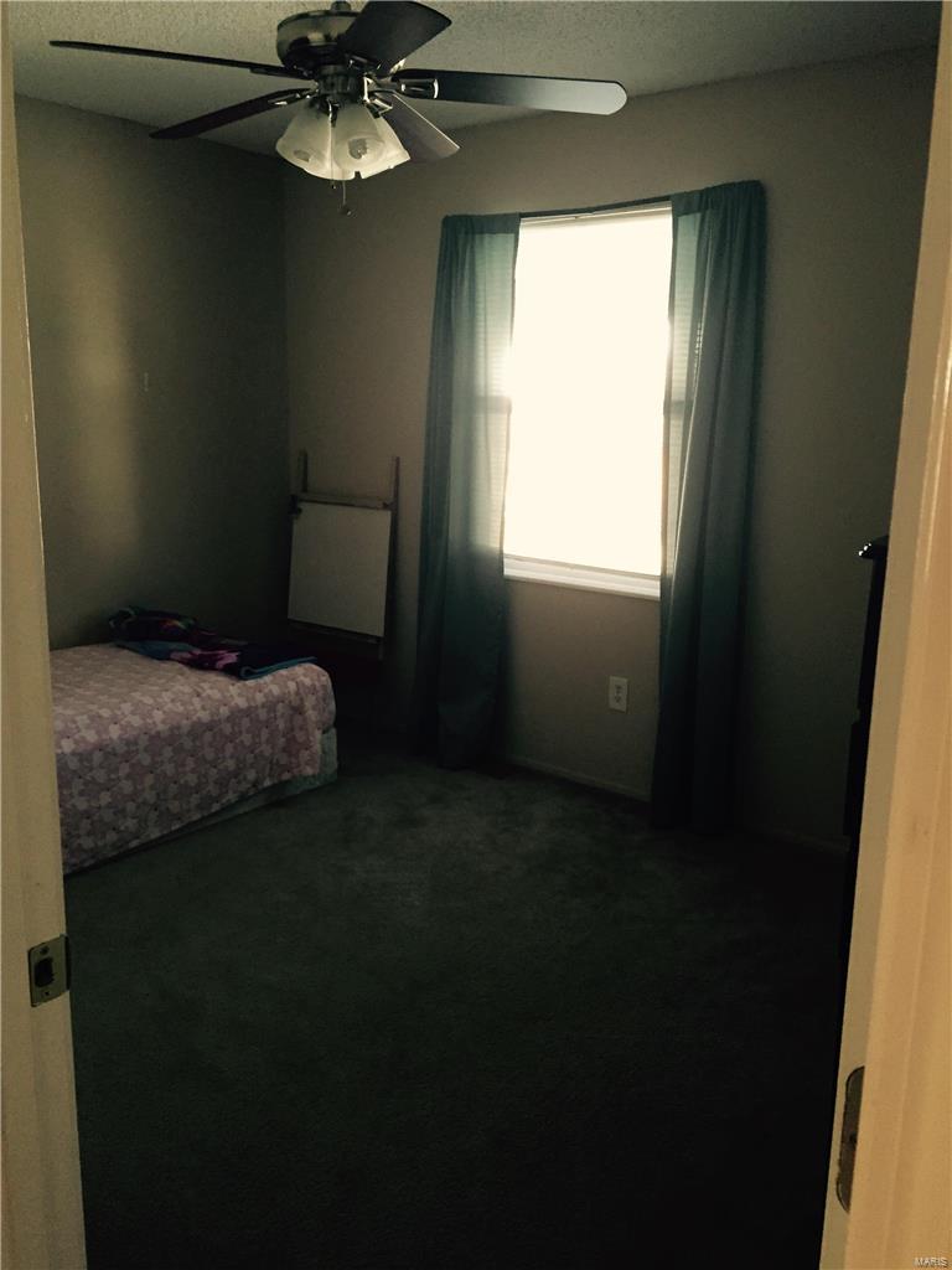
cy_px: 635
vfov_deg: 61.7
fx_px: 1063
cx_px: 476
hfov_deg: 48.2
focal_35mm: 29
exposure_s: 1/30
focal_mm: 4.15
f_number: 2.2
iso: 160
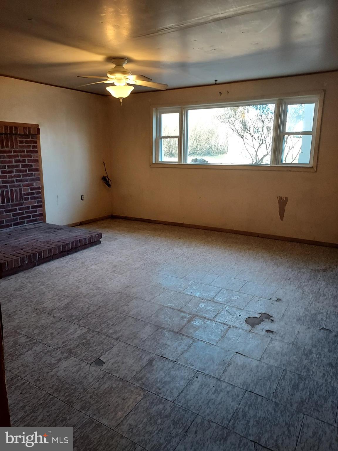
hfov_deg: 56.8
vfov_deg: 71.6
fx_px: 312
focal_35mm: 24
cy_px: 226
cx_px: 169
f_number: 1.8
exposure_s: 1/60
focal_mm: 4.6
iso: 250
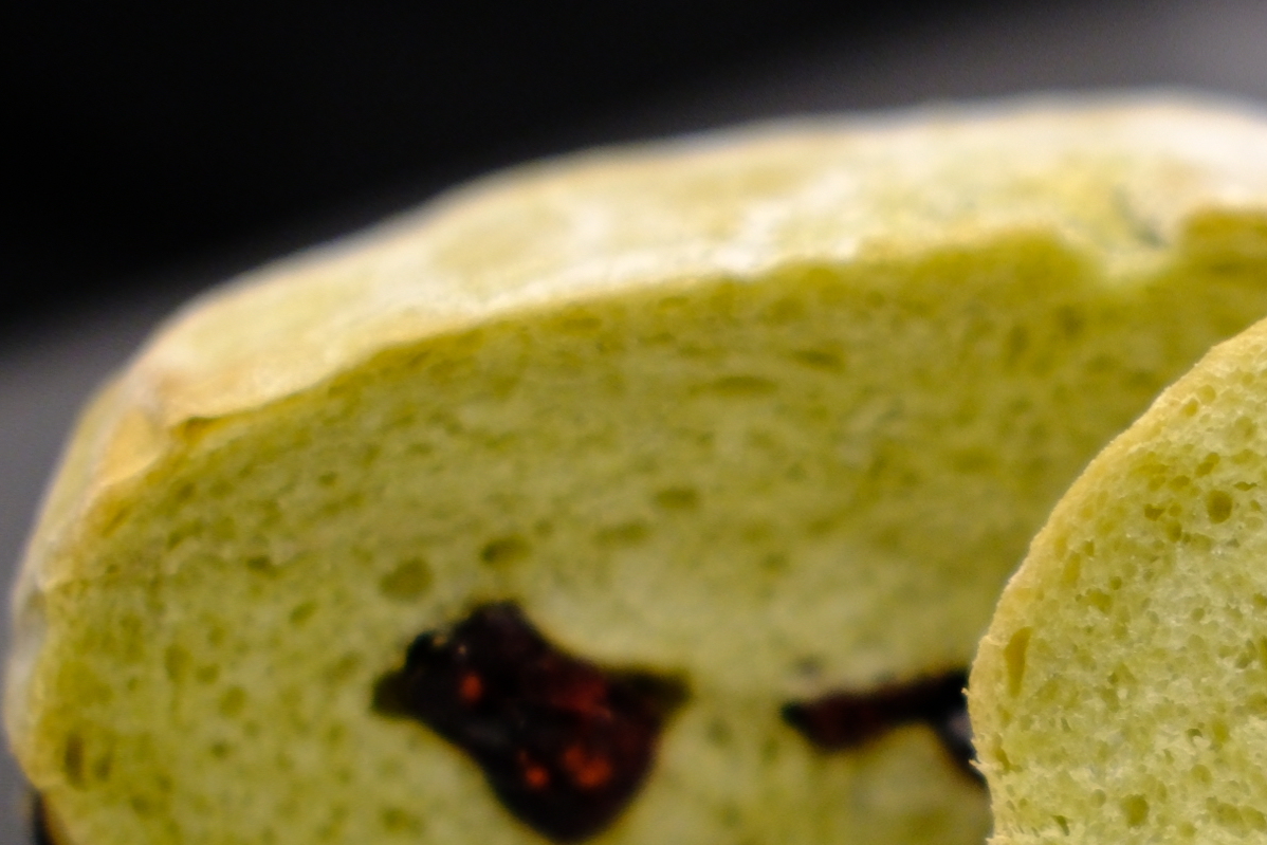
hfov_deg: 14.6
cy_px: 717
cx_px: 1329
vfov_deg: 9.9
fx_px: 4857
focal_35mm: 138
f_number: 2
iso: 1250
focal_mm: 35
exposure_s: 1/100
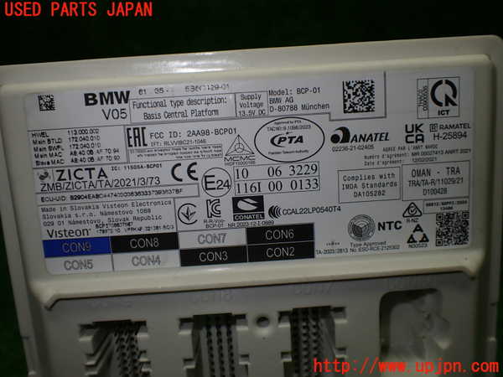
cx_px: 252
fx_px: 436
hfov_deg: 60.0
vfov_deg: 46.8
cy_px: 188
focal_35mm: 30
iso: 100
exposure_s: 1/200
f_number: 2.3
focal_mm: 5.4
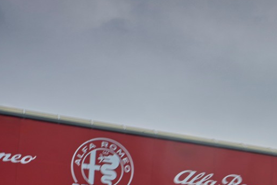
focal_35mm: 107
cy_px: 266
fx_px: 823
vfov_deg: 12.3
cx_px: 322
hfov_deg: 18.2
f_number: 7.1
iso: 200
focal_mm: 34
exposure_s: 1/40
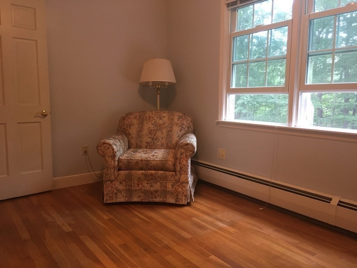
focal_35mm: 29
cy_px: 134
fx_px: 299
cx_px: 178
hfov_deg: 61.7
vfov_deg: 48.2
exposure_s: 1/24
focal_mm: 4.15
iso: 200
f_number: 2.2
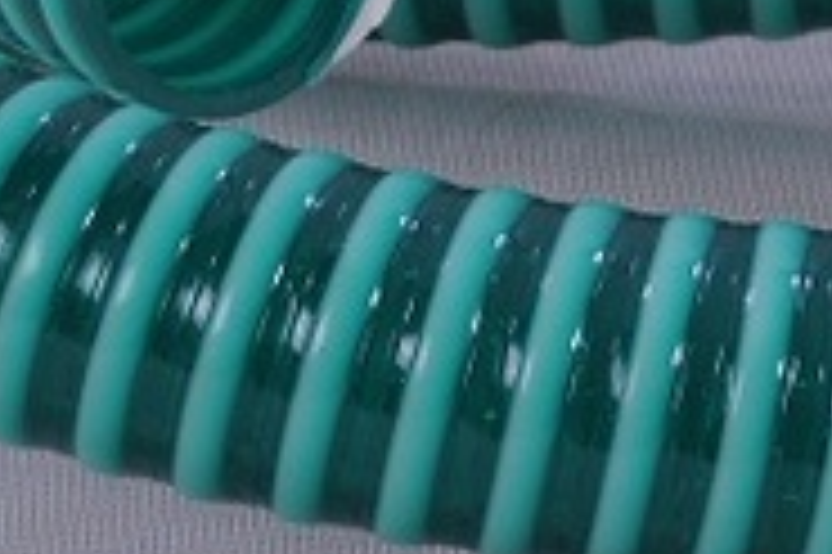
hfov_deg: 2.5
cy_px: -72
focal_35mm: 810
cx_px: 22
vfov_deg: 1.7
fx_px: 18703
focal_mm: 200
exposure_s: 1/160
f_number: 29
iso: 200
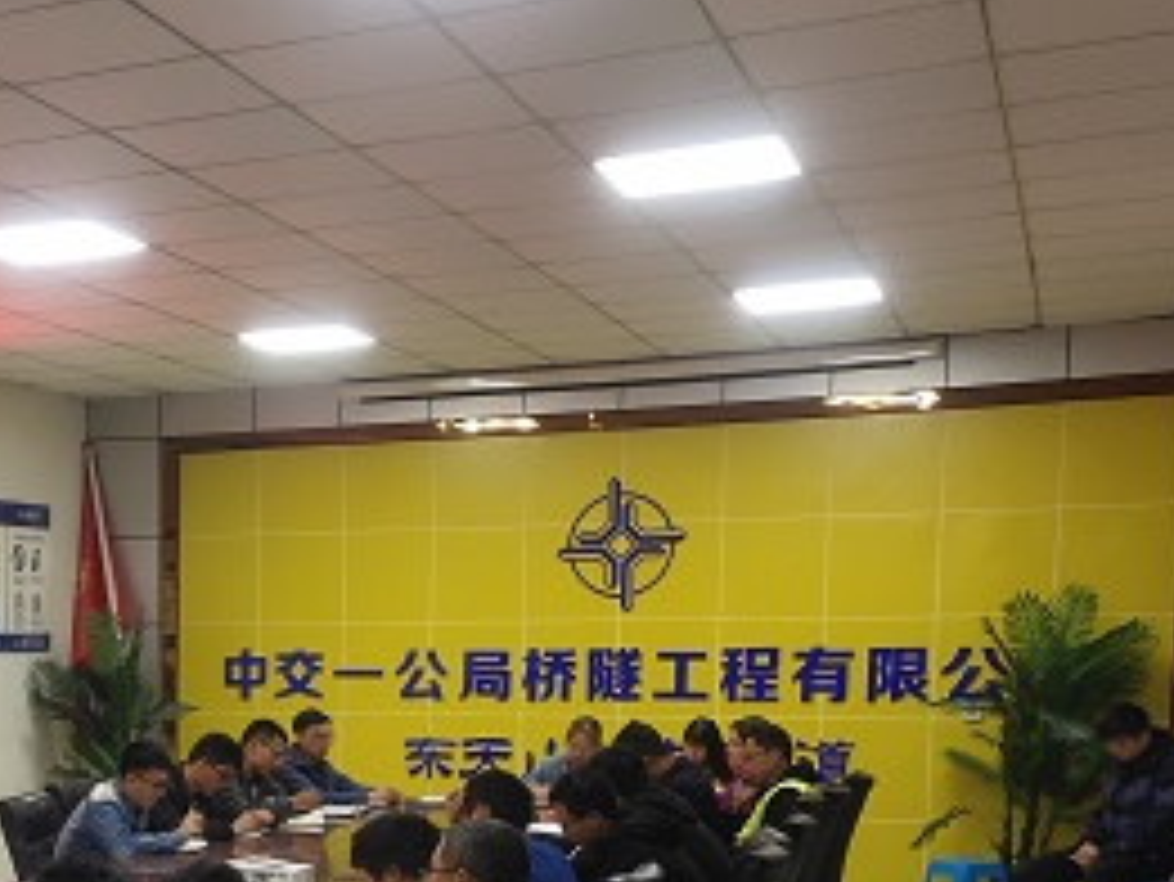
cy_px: 868
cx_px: -45
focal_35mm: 69
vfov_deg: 20.7
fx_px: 2341
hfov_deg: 26.4
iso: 162
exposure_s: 1/50
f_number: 1.8
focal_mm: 4.35
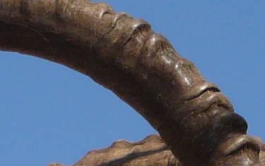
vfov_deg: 2.2
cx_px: 164
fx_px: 4214
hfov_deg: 3.6
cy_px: 370
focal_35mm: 583
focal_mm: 13.3
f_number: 3.2
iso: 100
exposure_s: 1/1000
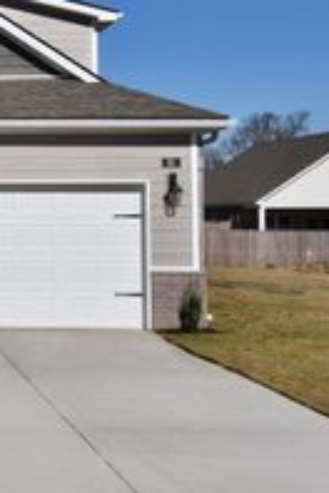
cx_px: -239
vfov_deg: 26.5
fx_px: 1042
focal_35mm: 76
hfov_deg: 15.7
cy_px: 172
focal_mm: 20
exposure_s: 1/640
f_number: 13
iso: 200
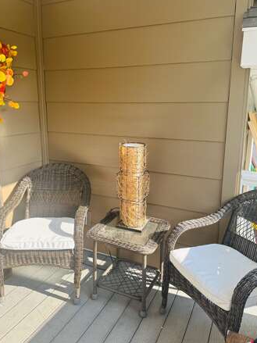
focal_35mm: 28
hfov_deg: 49.7
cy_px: 156
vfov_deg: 63.3
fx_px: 277
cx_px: 118
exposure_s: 1/577
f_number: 1.78
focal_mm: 6.86
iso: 80
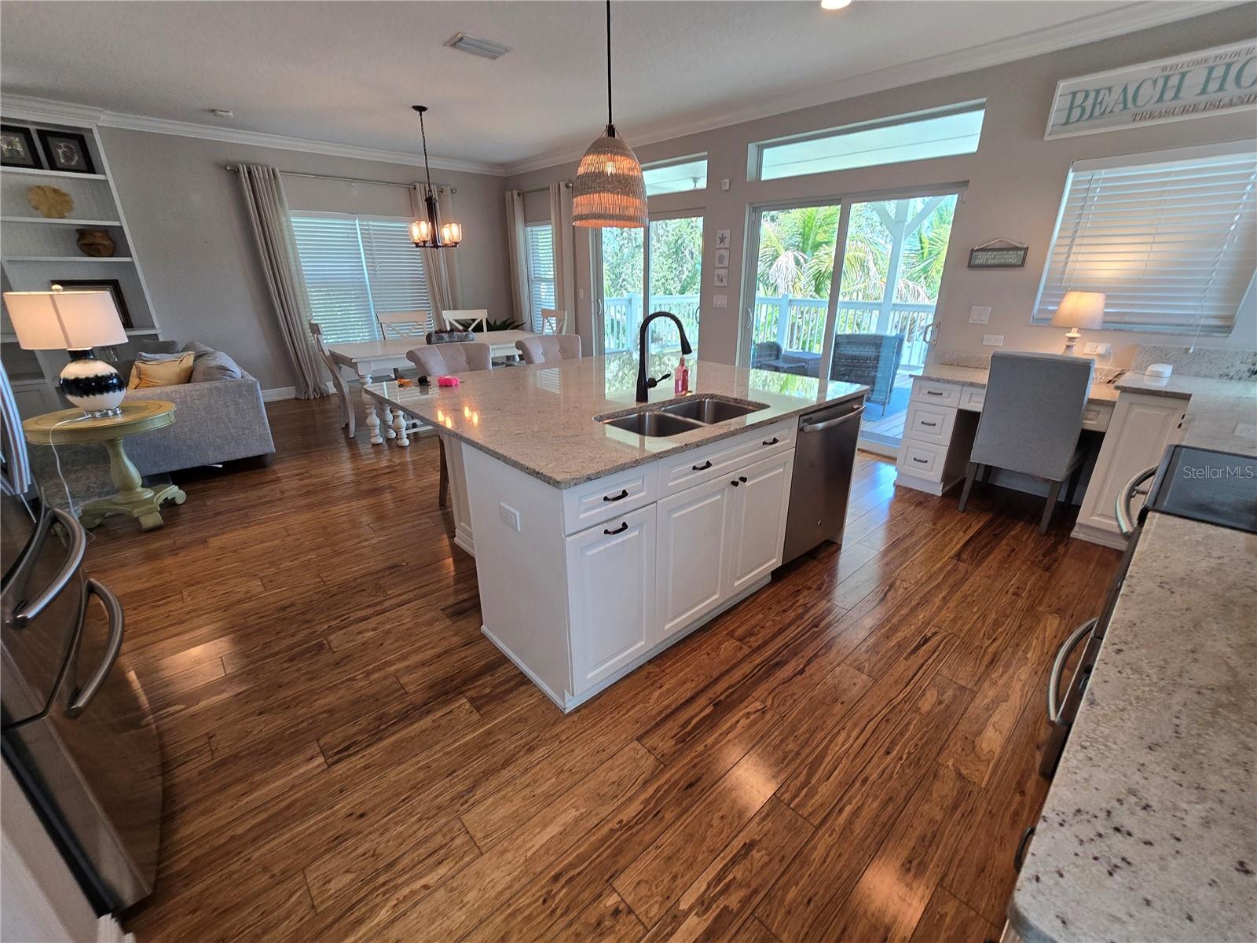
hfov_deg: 106.2
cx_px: 628
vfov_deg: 89.9
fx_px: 472
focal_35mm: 13
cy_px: 472
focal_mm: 2.2
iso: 100
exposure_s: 1/60
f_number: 2.2
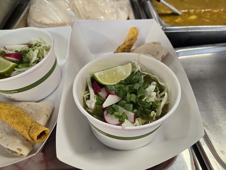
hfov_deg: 73.9
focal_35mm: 23
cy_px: 85
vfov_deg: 58.9
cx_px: 113
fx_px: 150
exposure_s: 1/120
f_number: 1.8
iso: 200
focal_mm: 5.4
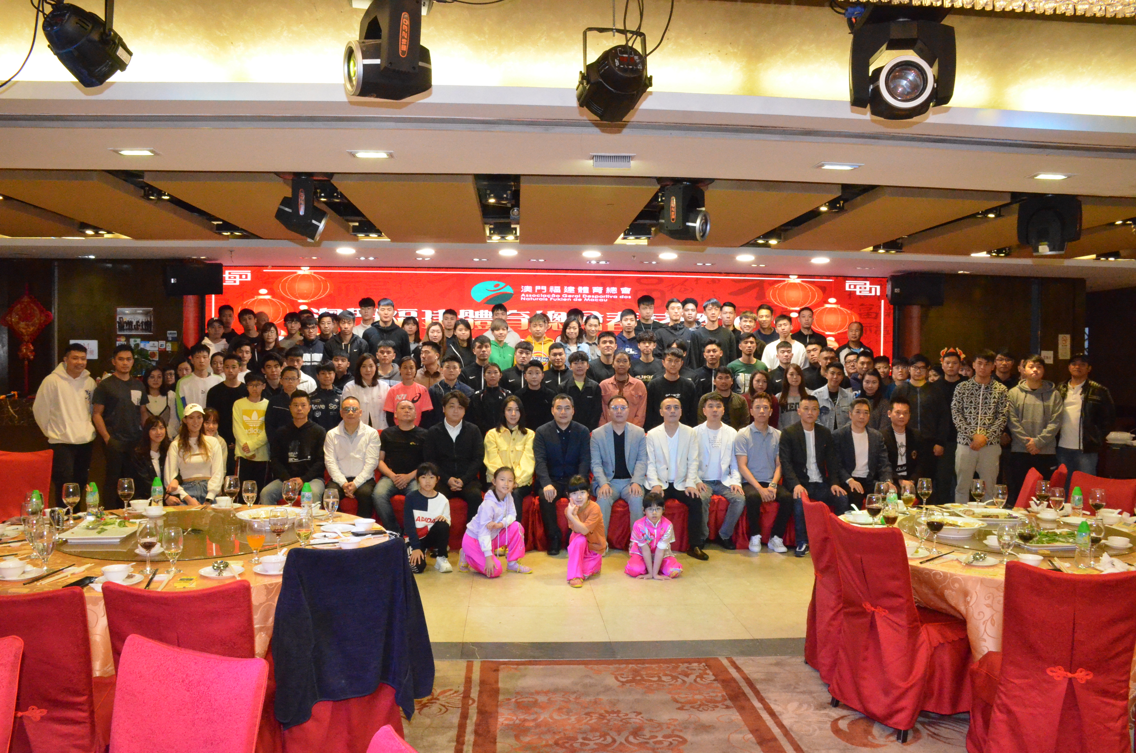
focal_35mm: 27
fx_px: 850
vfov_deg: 47.7
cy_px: 376
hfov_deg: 67.5
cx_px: 568
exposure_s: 1/60
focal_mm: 18
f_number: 11
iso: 6400
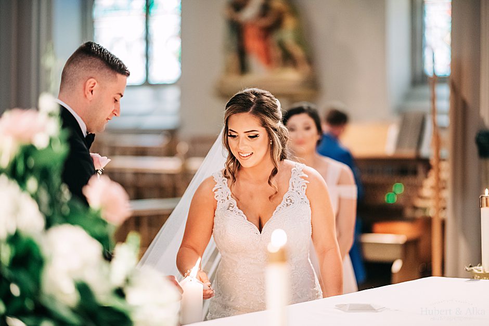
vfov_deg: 13.0
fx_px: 1426
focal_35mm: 105
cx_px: 244
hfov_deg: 19.5
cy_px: 163
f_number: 1.4
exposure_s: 1/250
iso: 1000
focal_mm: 105
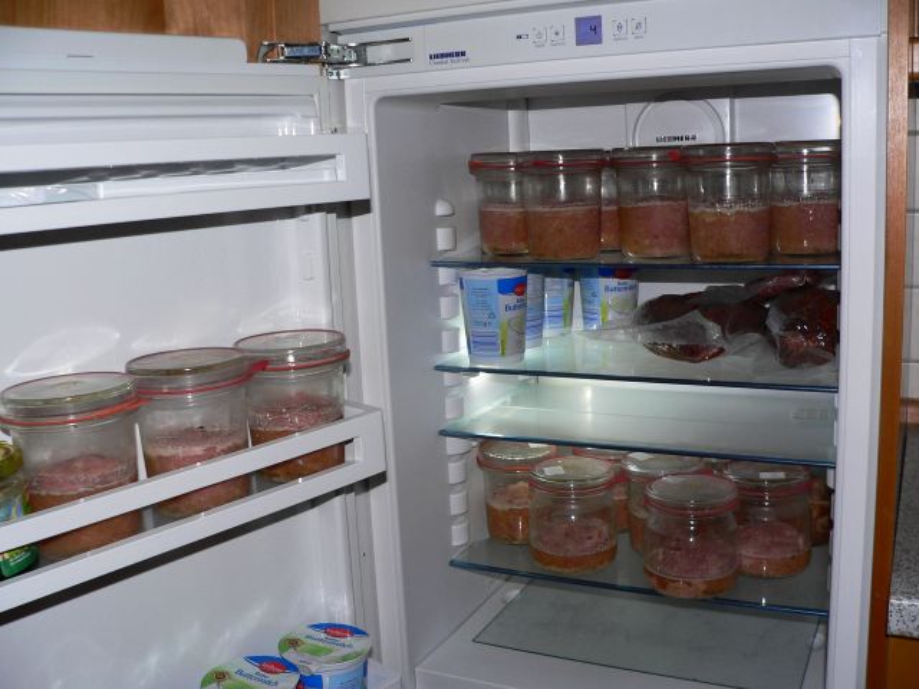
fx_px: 956
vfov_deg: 39.7
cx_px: 460
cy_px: 344
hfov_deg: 51.4
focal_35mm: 36
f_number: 2.8
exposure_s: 1/60
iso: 100
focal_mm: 6
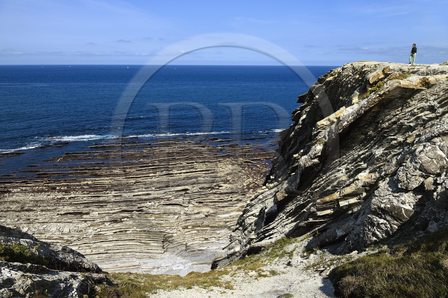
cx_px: 224
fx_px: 298
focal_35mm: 24
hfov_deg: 73.8
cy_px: 149
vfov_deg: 53.1
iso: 200
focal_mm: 24
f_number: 10
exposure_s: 1/500
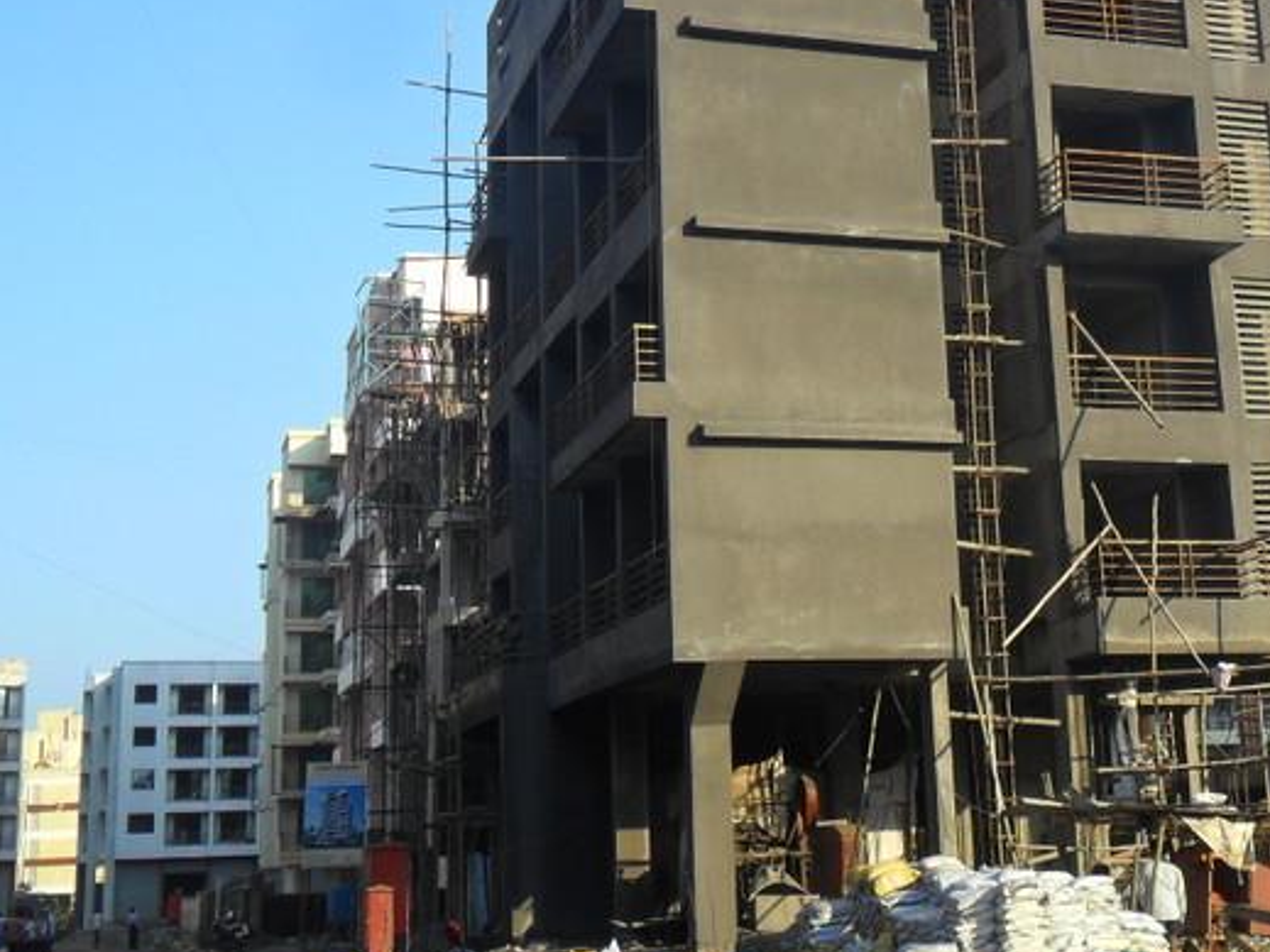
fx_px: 2091
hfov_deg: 33.6
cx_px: 820
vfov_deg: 25.6
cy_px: 352
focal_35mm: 57
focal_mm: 6.6
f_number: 4
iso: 100
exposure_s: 1/500
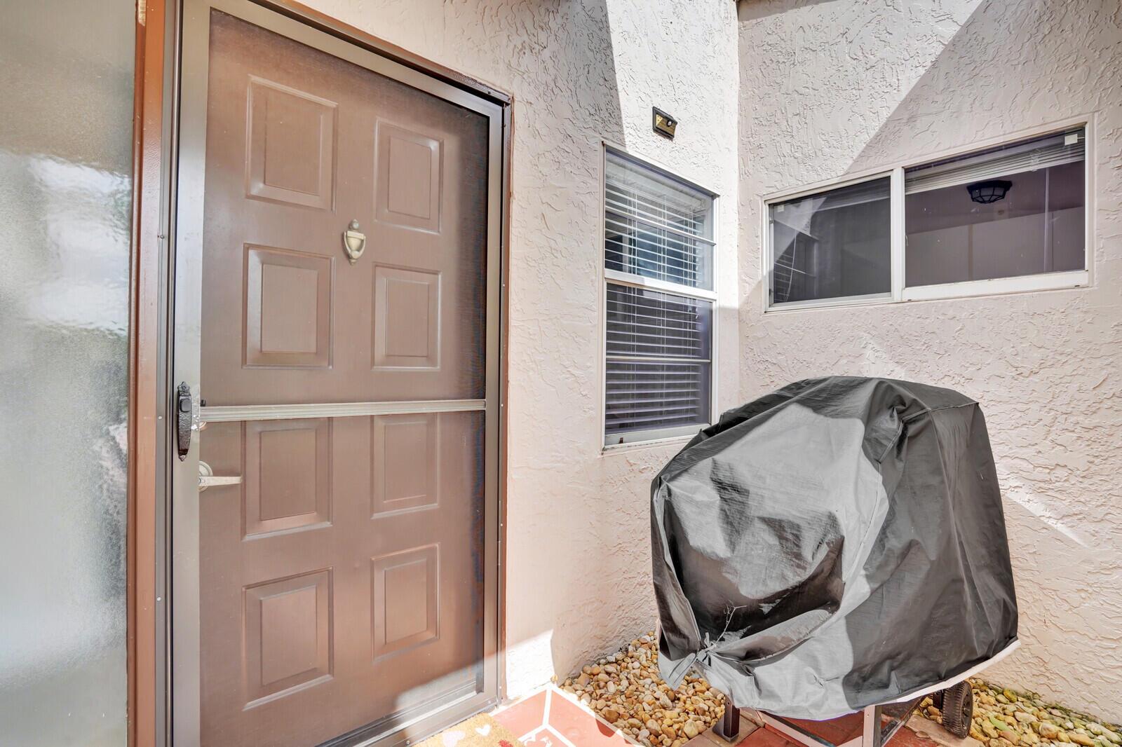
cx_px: 561
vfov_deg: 73.7
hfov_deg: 96.7
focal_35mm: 16
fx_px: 499
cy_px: 374
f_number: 8
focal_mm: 16
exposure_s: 1/250
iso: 800
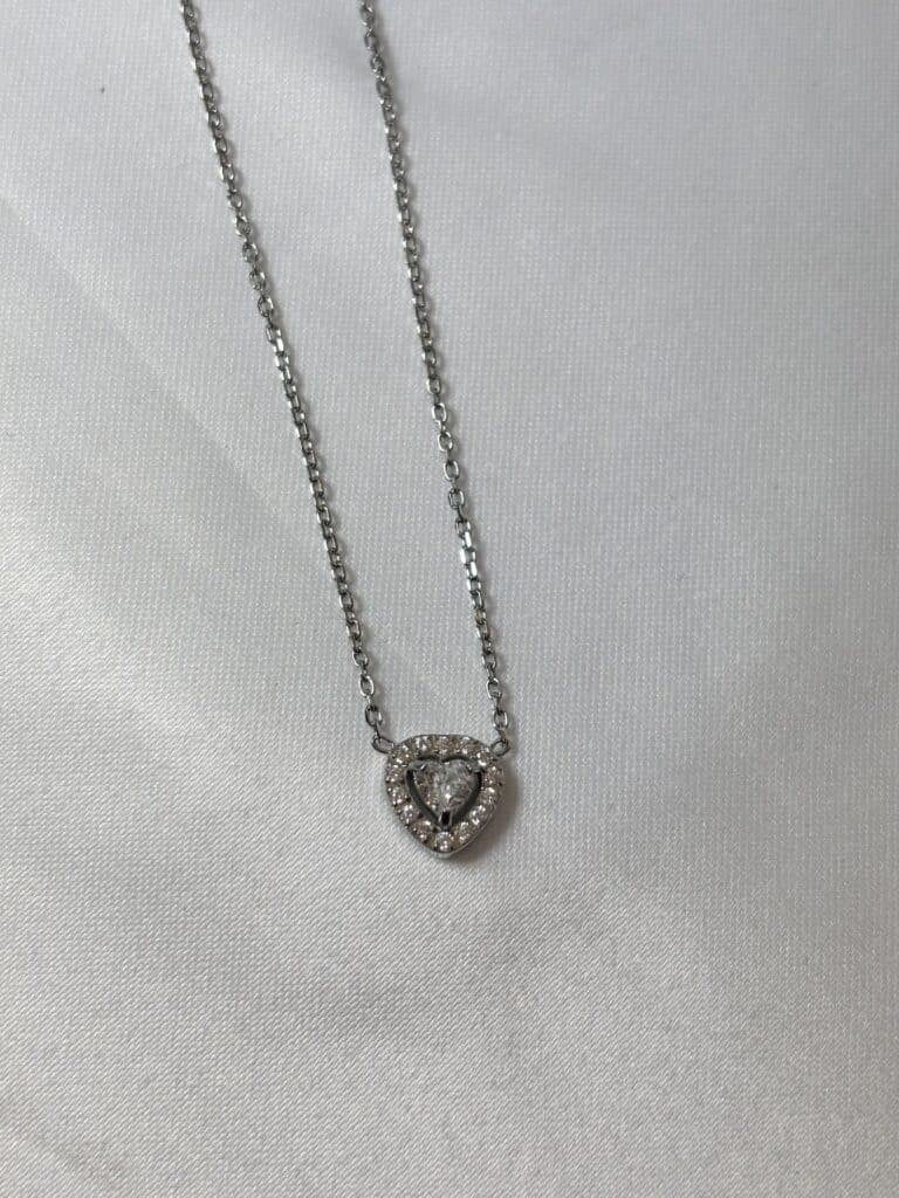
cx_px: 450
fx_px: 1801
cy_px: 599
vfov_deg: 36.8
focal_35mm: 52
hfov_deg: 28.0
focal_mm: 5.96
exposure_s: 1/327
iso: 32
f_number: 1.6
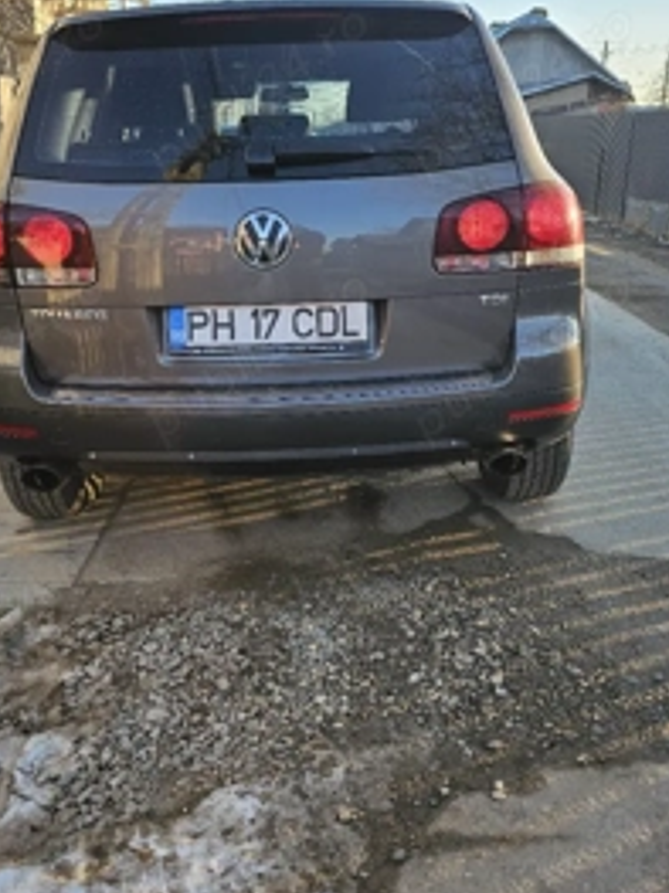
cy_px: 397
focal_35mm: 35
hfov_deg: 40.7
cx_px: 326
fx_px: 903
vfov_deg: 52.5
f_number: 1.7
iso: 16
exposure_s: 1/182
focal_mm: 6.3
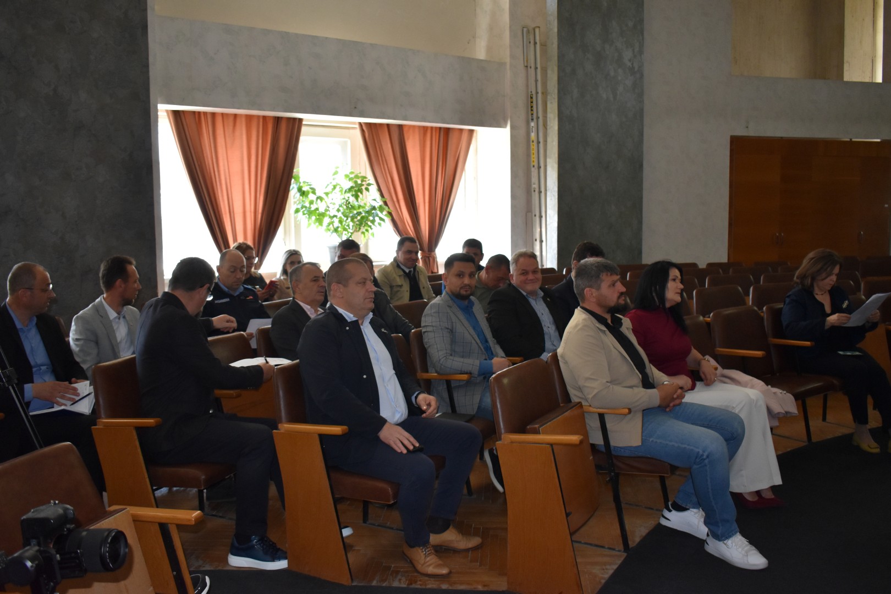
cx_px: 446
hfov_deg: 57.2
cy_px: 297
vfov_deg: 40.0
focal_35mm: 33
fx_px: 817
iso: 1100
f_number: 3.8
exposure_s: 1/125
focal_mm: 22
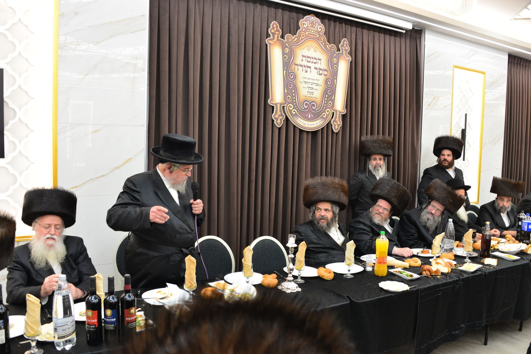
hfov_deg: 65.5
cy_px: 177
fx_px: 413
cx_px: 266
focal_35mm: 28
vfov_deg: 46.4
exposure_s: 1/100
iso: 1000
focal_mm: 28
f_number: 5.6
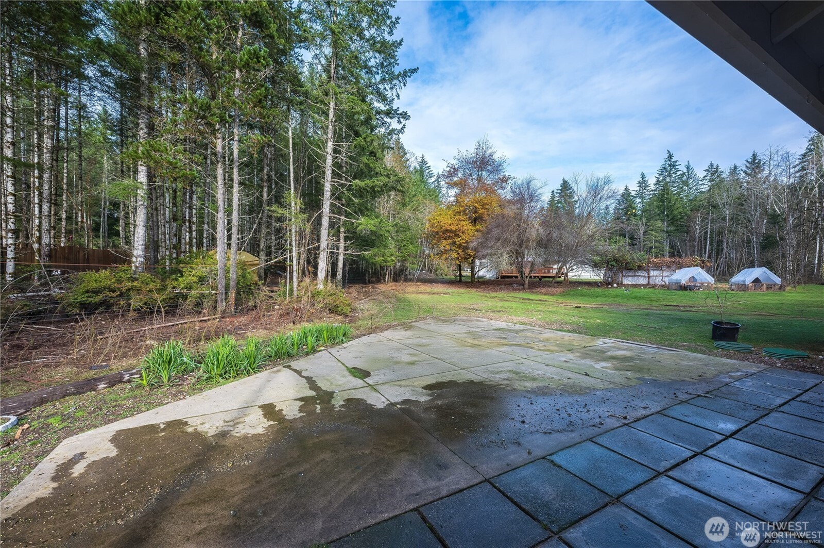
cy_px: 274
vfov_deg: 81.1
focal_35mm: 14
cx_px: 412
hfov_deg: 104.3
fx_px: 320
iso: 100
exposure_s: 1/50
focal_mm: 14
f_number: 10
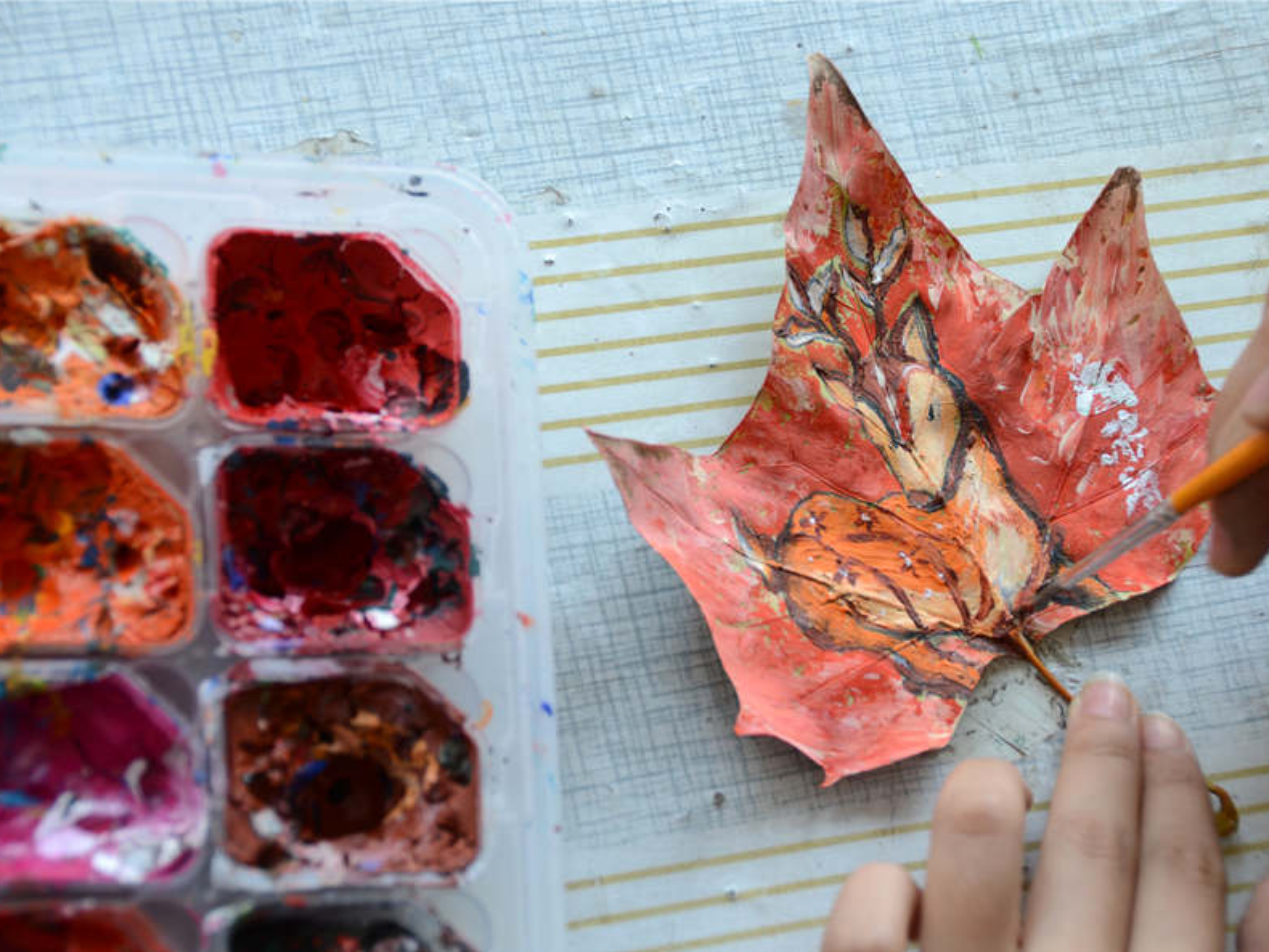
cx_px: 700
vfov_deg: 13.9
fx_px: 3907
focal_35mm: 107
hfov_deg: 18.4
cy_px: 477
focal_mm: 65
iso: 360
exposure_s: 1/30
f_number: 5
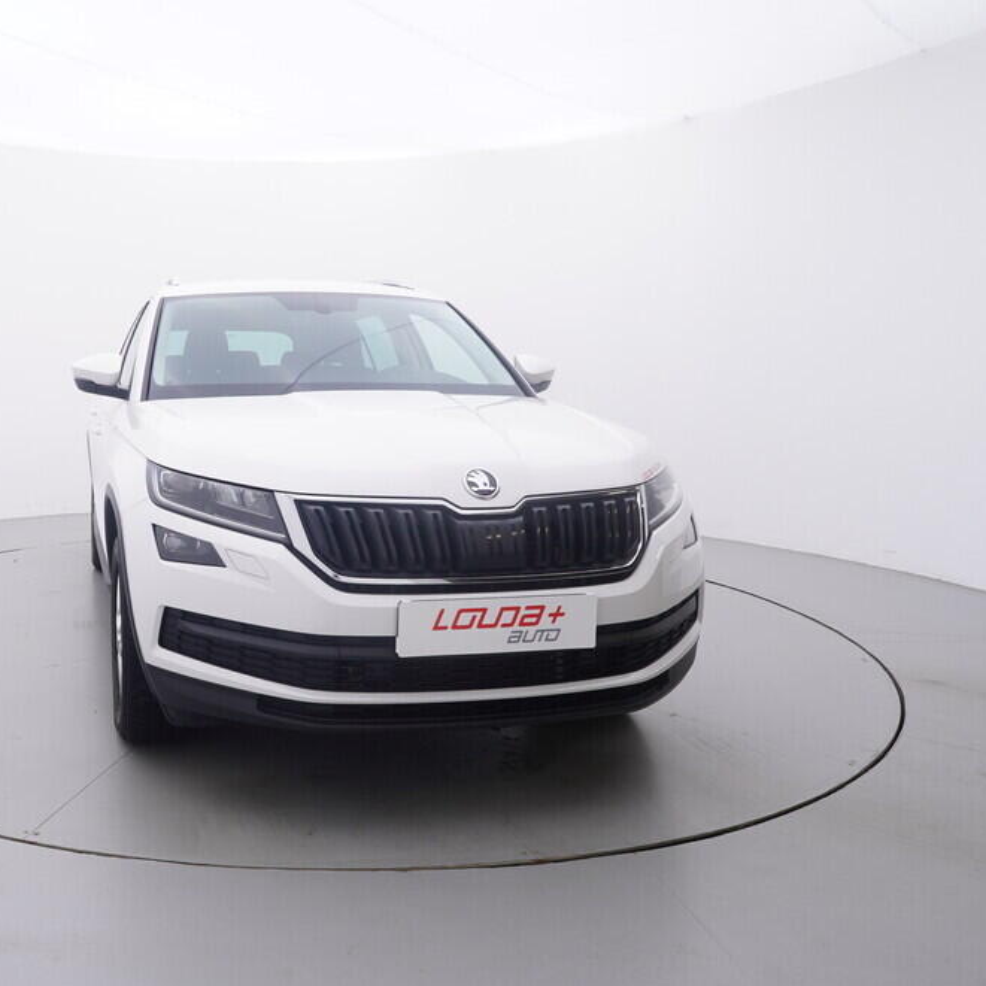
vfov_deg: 54.6
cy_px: 486
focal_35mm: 30
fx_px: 956
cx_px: 228
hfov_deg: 51.8
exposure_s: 1/80
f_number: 5
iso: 200
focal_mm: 15
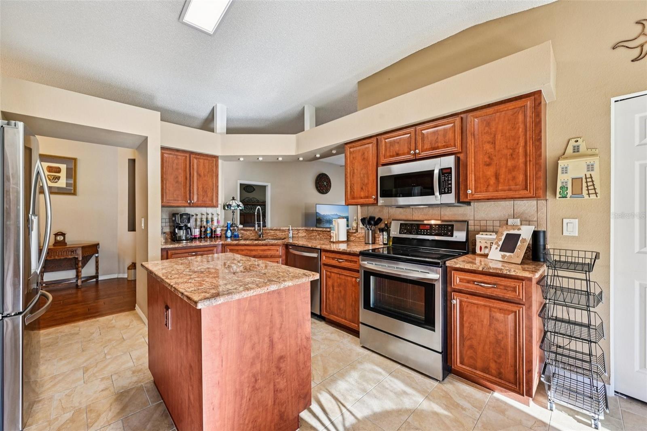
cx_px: 324
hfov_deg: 104.3
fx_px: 252
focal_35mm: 14
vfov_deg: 81.2
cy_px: 216
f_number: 8
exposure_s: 1/13
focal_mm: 14
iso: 400
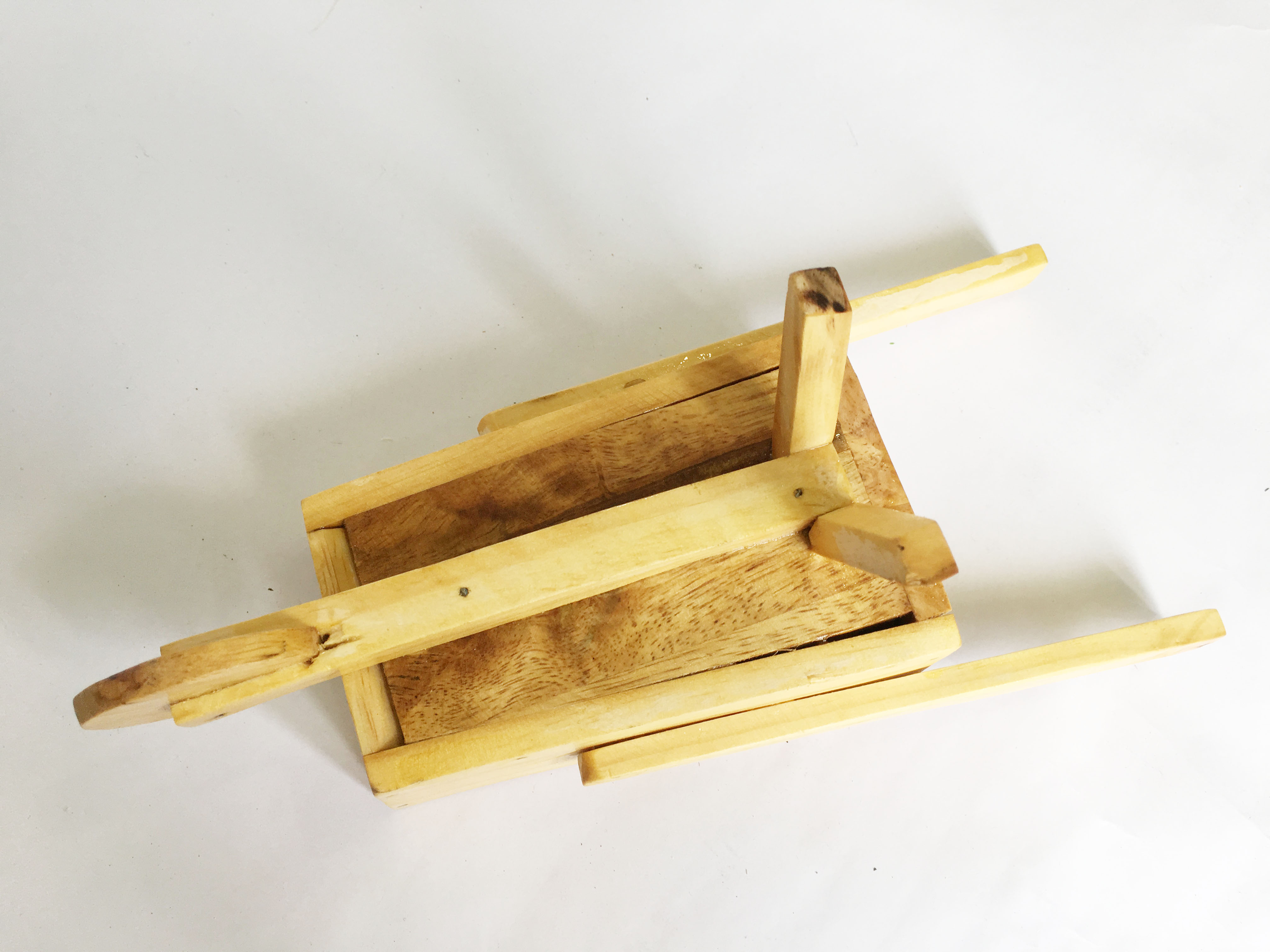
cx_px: 635
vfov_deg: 48.2
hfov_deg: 61.7
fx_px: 1064
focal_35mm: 29
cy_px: 476
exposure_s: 1/100
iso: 40
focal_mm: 4.15
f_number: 2.2
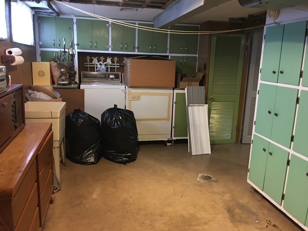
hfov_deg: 61.7
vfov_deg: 48.2
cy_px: 116
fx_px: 258
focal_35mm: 29
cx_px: 154
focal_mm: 4.15
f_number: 2.2
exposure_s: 1/4
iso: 100
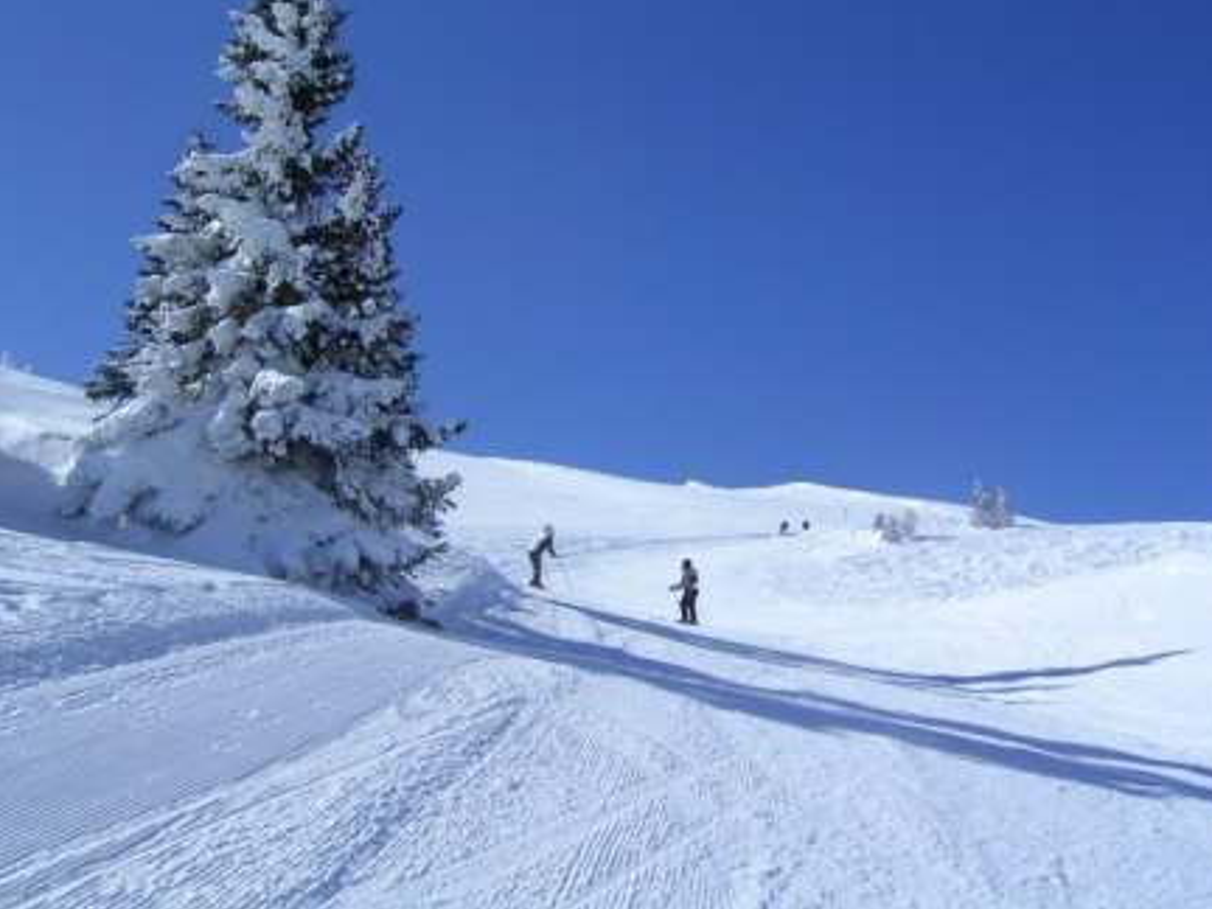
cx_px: 623
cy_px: 407
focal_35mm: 40
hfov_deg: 46.8
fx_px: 1401
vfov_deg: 35.9
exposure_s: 1/1160
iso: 50
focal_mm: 5.6
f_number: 4.8
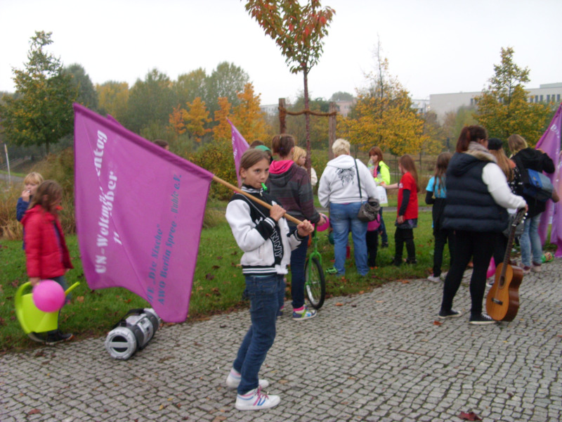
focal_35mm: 38
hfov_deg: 49.0
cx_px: 281
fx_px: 617
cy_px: 211
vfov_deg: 37.7
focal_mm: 6.3
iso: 200
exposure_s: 1/15
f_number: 2.8
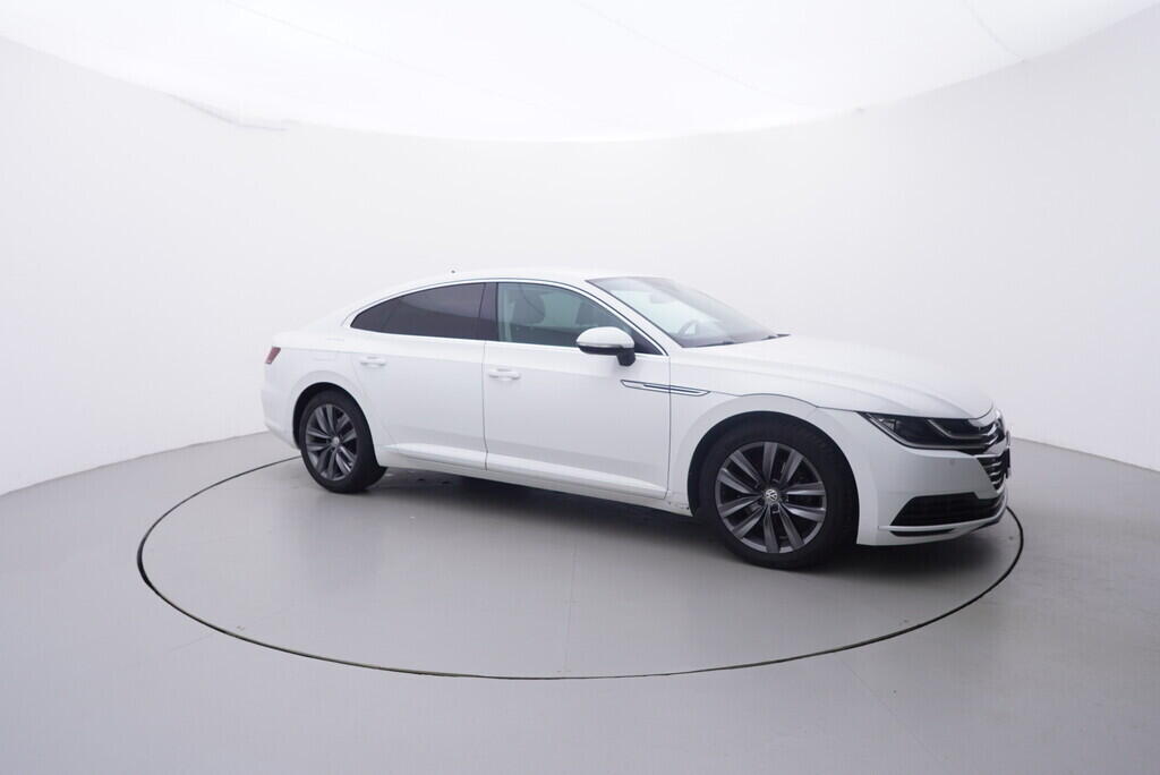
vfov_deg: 56.2
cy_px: 388
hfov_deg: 77.3
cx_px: 580
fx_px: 725
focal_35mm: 22
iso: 200
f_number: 5
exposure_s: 1/80
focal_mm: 15
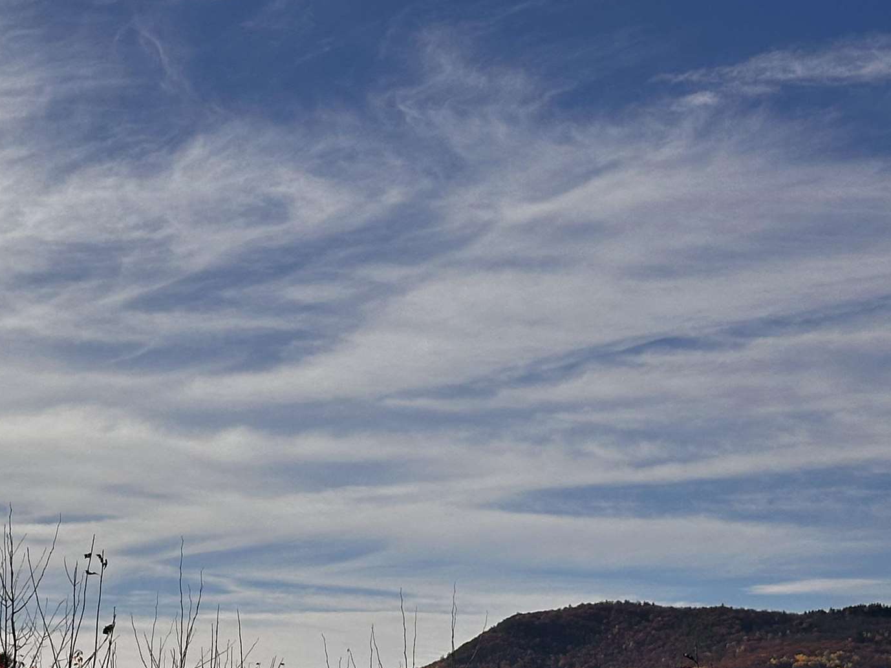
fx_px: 2755
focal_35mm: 107
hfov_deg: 18.2
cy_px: 584
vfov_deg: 13.7
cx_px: 211
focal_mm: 6.86
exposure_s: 1/12048
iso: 64
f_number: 1.78
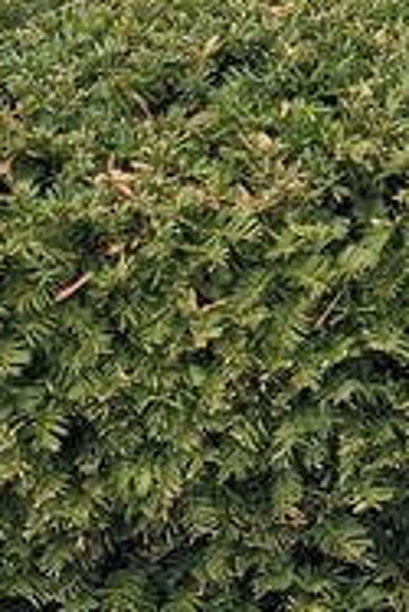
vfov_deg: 10.2
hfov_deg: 7.5
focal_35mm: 184
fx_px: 3130
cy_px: -658
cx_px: 327
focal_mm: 6.3
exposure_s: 1/249
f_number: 1.7
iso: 10
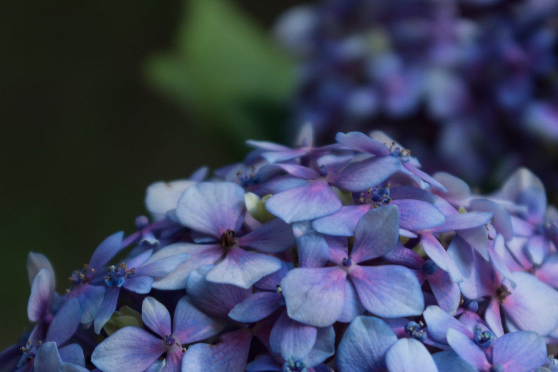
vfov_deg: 11.4
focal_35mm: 120
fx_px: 1858
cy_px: 243
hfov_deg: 17.1
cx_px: 321
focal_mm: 45
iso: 200
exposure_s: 1/160
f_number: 5.6
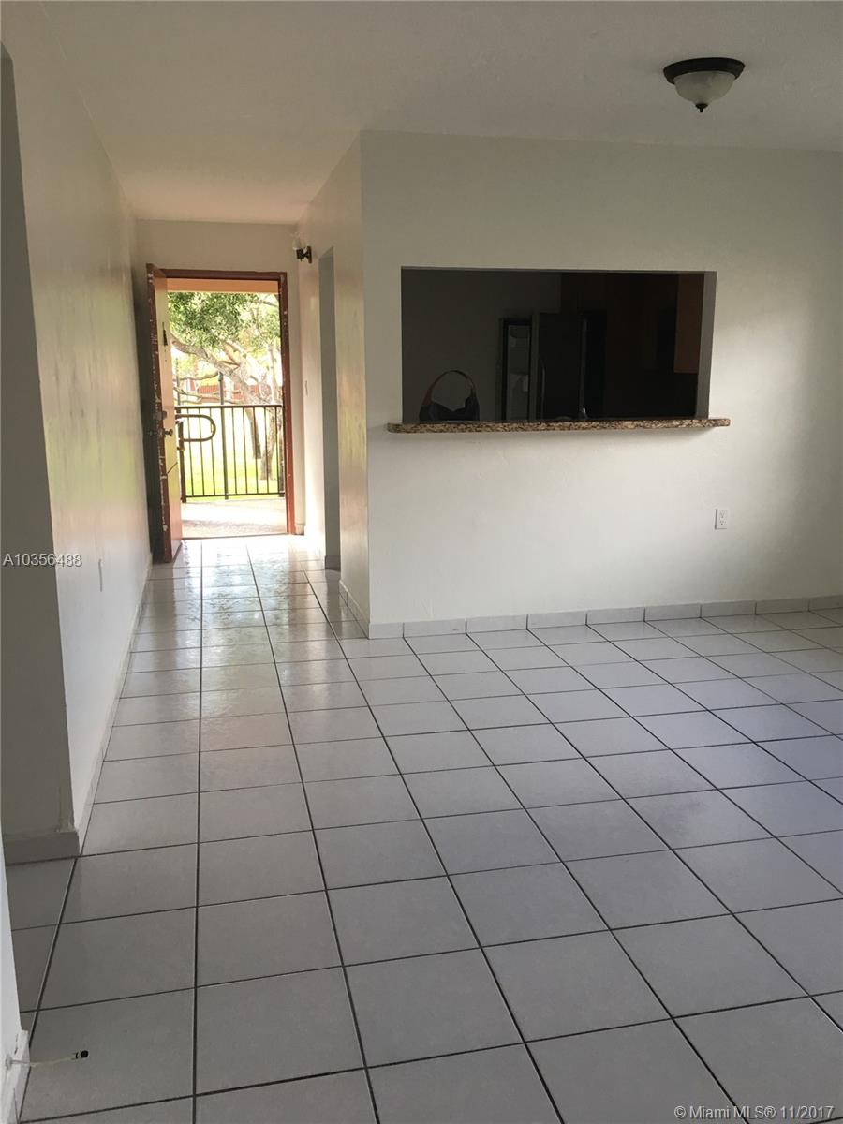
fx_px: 942
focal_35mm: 29
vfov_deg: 61.7
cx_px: 422
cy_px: 562
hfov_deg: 48.2
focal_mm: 4.15
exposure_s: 1/30
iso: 25
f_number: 2.2
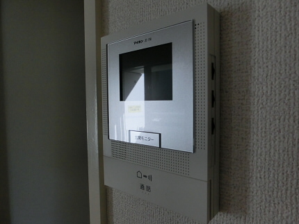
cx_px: 150
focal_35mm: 24
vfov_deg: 56.9
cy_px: 112
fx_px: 207
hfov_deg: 71.6
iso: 400
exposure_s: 1/200
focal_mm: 4.24
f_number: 7.9
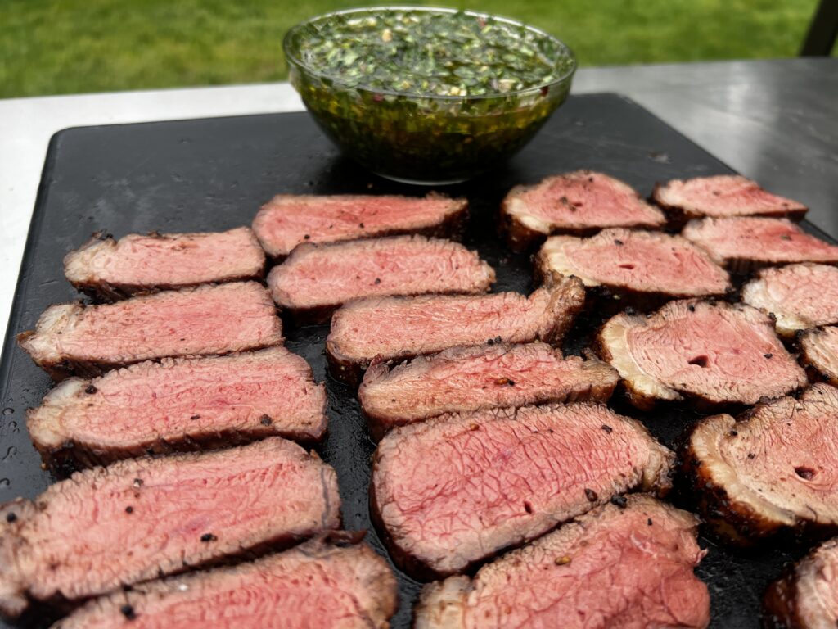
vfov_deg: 53.1
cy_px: 314
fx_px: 629
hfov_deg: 67.3
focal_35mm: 26
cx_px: 419
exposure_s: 1/572
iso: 50
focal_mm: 5.7
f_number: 1.5
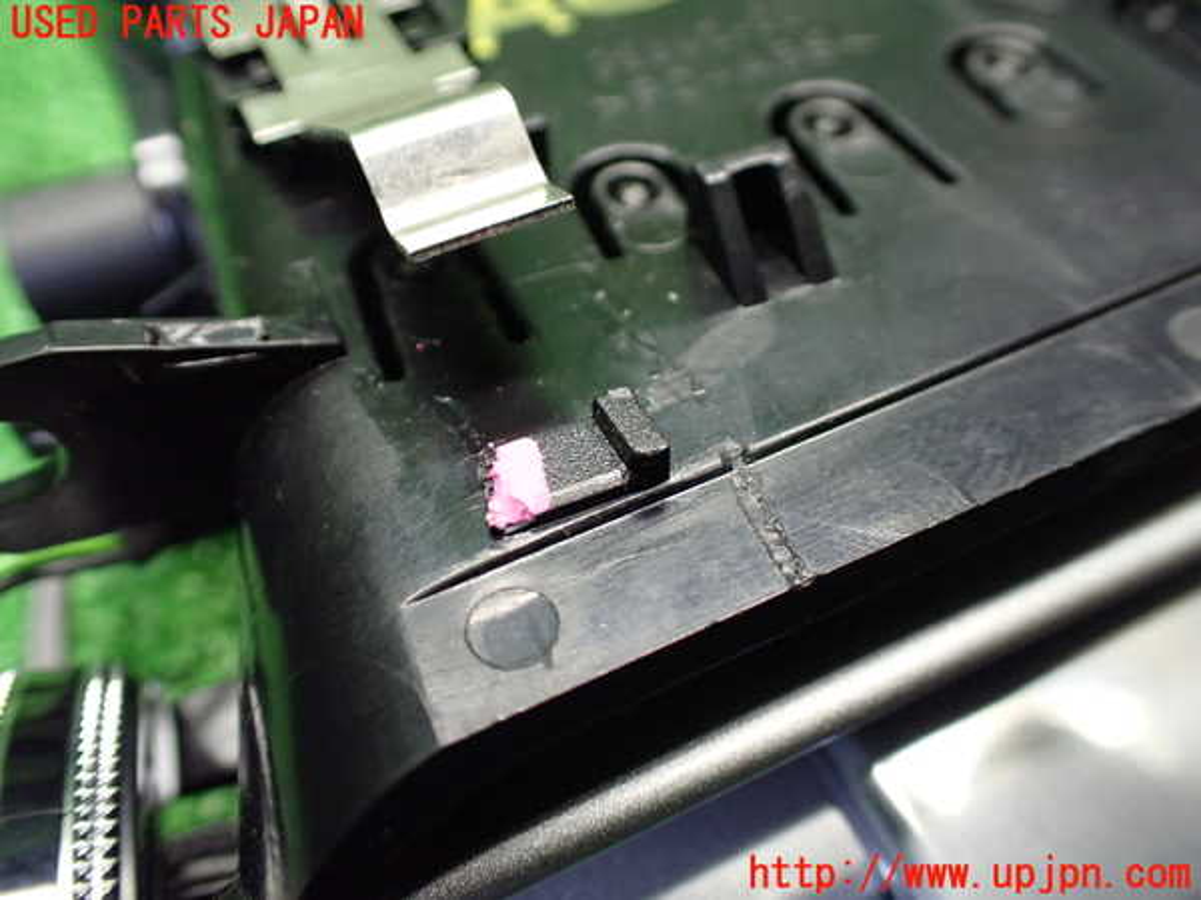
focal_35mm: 30
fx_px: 1041
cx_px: 600
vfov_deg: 46.8
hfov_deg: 60.0
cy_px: 450
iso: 800
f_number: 2.3
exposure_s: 1/80
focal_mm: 5.4
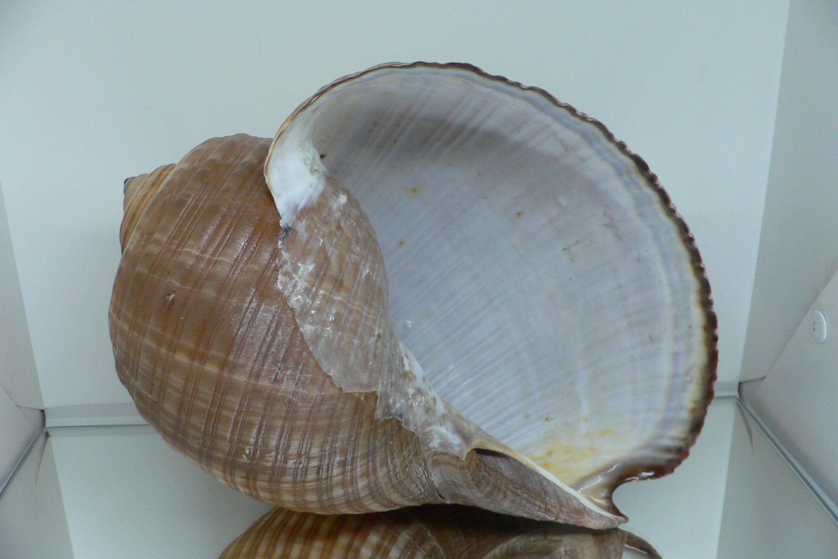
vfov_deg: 35.9
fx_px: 861
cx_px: 418
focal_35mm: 37
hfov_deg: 51.9
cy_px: 286
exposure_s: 1/60
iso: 150
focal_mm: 4.6
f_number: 2.8
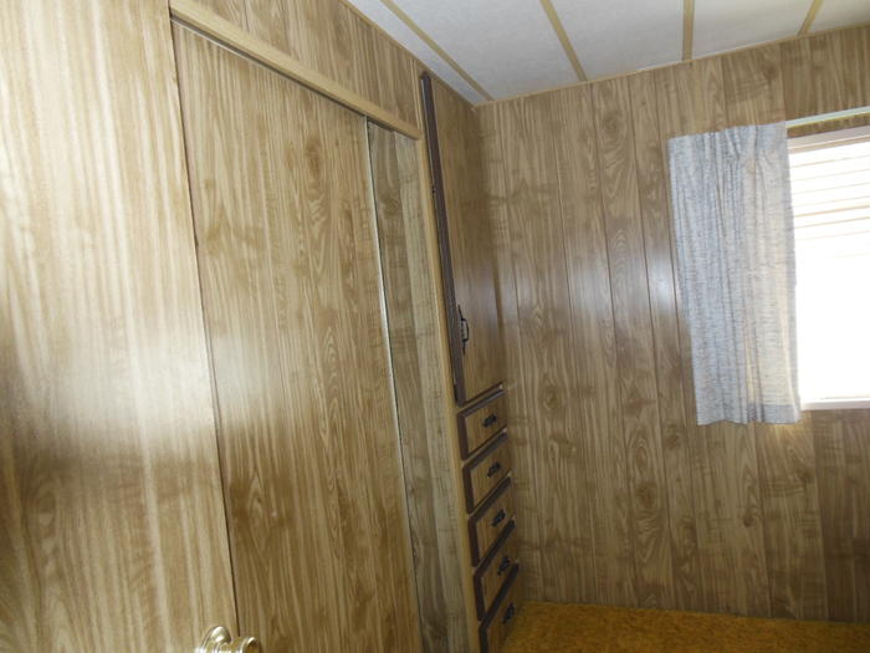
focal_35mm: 25
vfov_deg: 54.9
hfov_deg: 69.4
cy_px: 326
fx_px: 628
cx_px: 435
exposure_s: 1/25
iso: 200
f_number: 3.2
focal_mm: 4.5
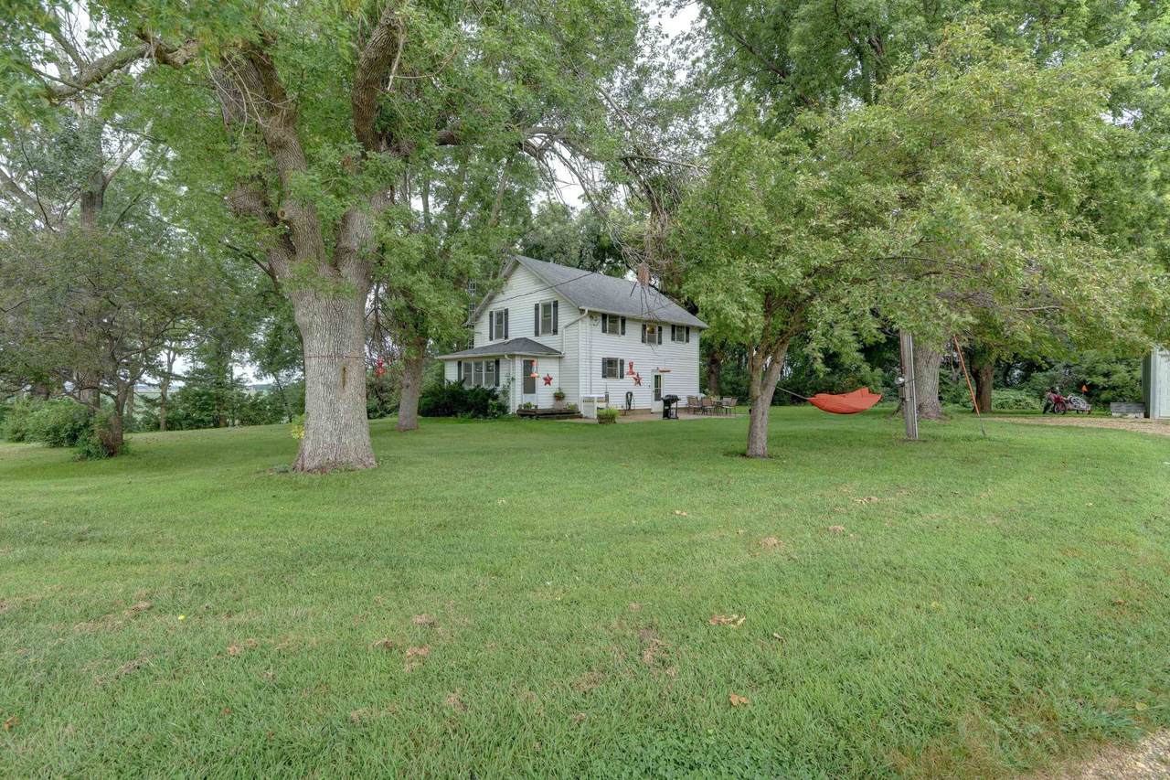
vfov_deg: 73.7
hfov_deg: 96.7
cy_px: 390
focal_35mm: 16
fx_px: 520
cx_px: 585
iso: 125
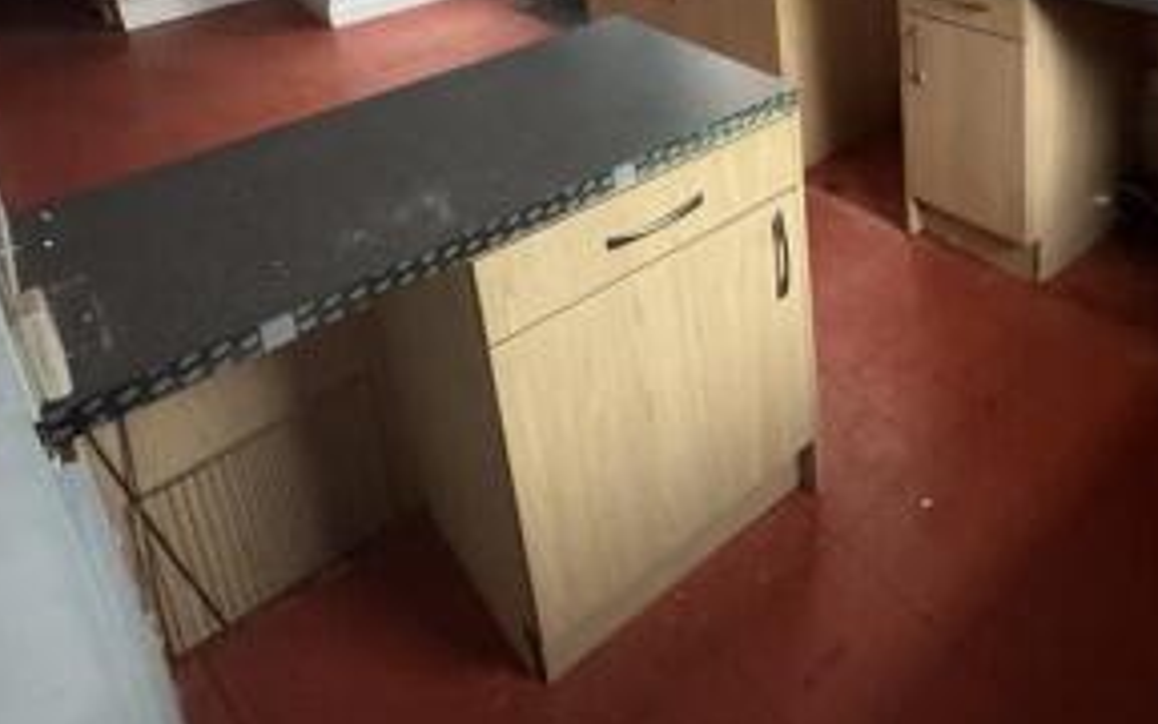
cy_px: -50
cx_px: 786
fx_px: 947
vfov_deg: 36.2
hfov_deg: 61.1
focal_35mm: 30
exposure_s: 1/60
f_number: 2.2
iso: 800
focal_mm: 2.22
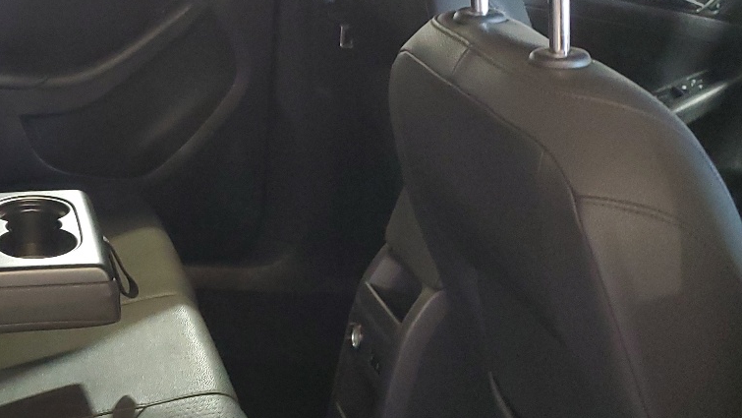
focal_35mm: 60
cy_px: 295
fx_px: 1181
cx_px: 91
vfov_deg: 20.0
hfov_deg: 33.3
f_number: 1.5
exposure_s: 1/30
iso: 296
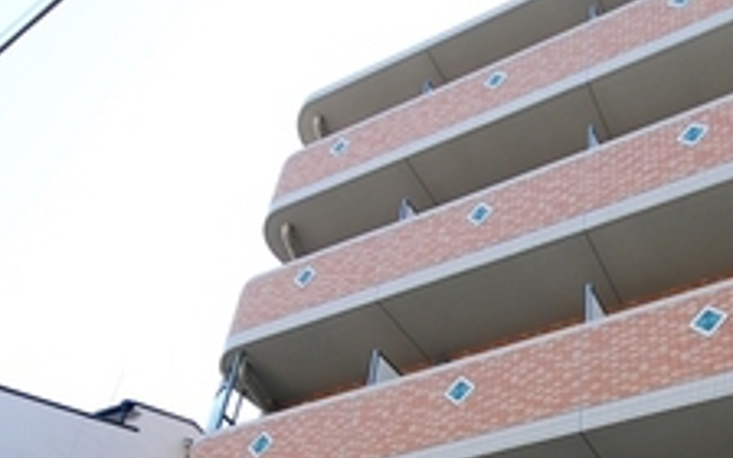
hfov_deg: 51.7
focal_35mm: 35
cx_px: 589
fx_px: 699
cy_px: 523
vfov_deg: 31.5
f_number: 5.6
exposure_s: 1/125
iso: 100
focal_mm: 8
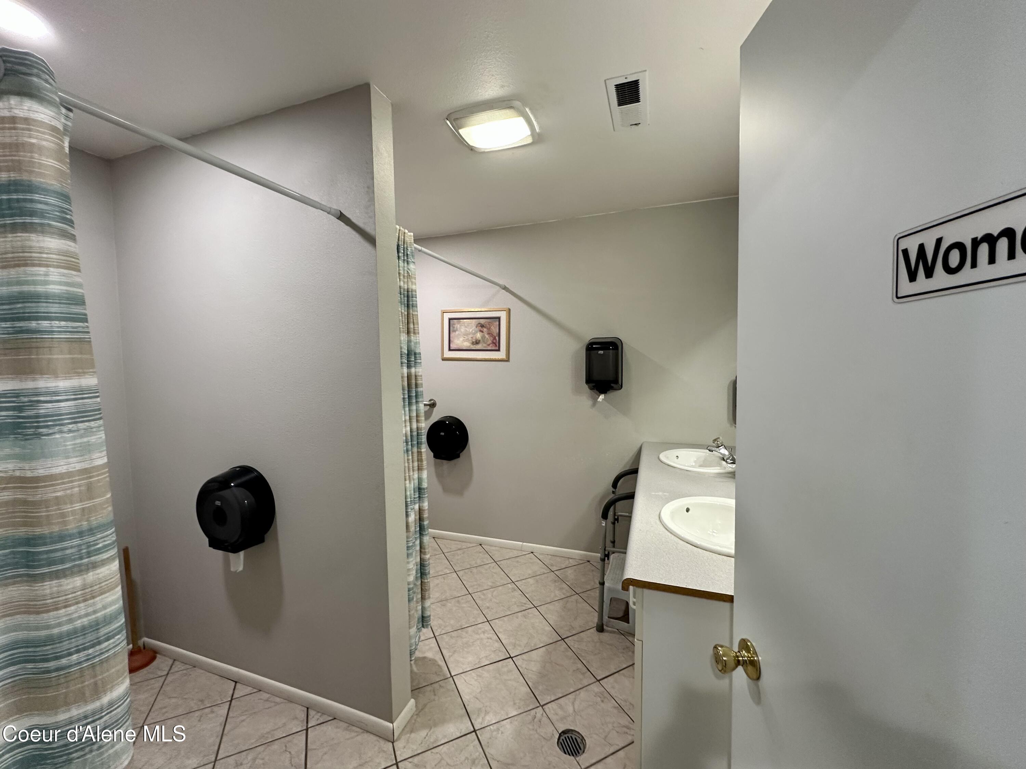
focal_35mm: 14
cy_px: 384
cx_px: 513
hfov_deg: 102.1
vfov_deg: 85.7
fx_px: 415
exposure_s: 1/60
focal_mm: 2.22
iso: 160
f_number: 2.2
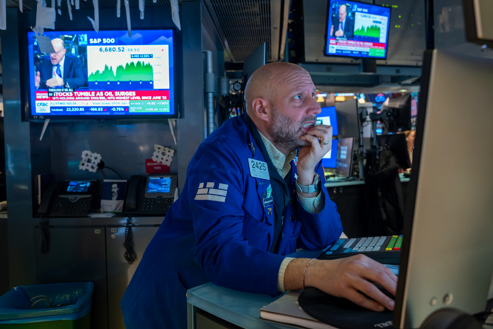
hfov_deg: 58.7
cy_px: 164
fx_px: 438
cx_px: 246
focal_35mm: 32
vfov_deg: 41.1
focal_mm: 32
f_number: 4.5
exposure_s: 1/25
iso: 1600
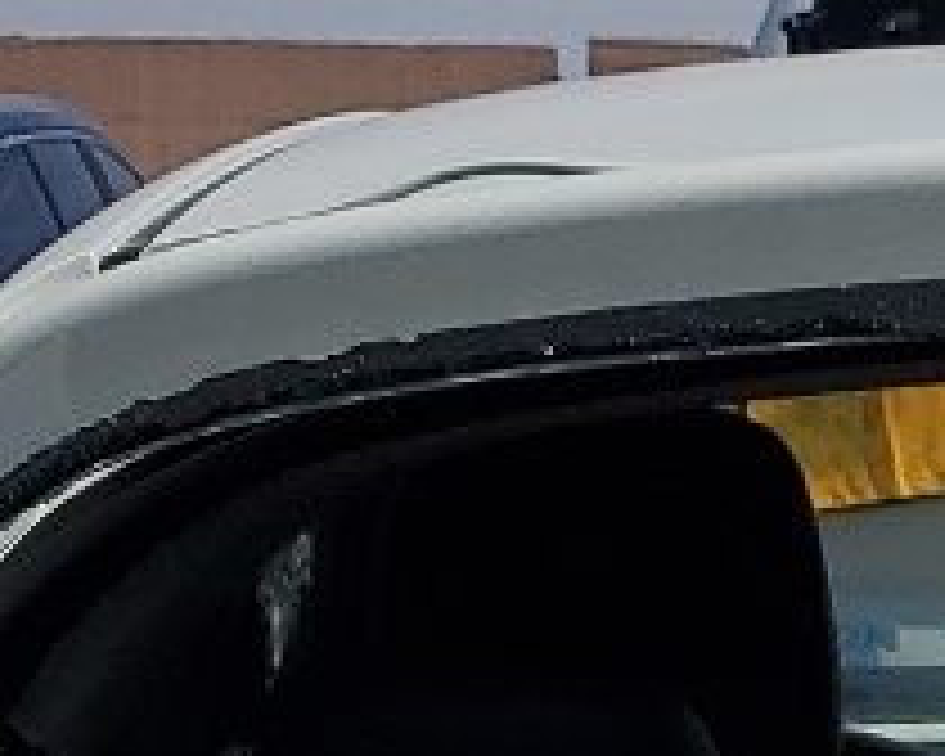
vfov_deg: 7.4
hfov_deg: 9.7
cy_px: 1976
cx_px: 1404
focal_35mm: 193
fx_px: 5398
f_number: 1.5
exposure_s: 1/10000
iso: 51
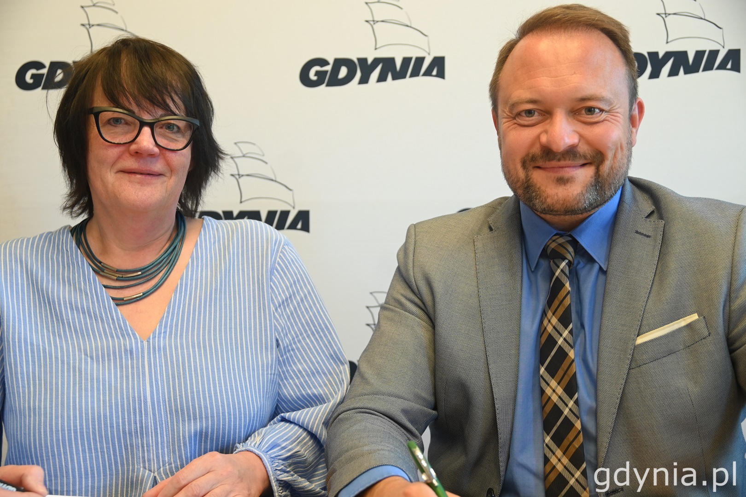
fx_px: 1057
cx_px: 373
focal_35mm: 51
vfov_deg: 26.5
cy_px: 248
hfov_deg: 38.9
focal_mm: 34
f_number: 3.3
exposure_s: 1/50
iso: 450
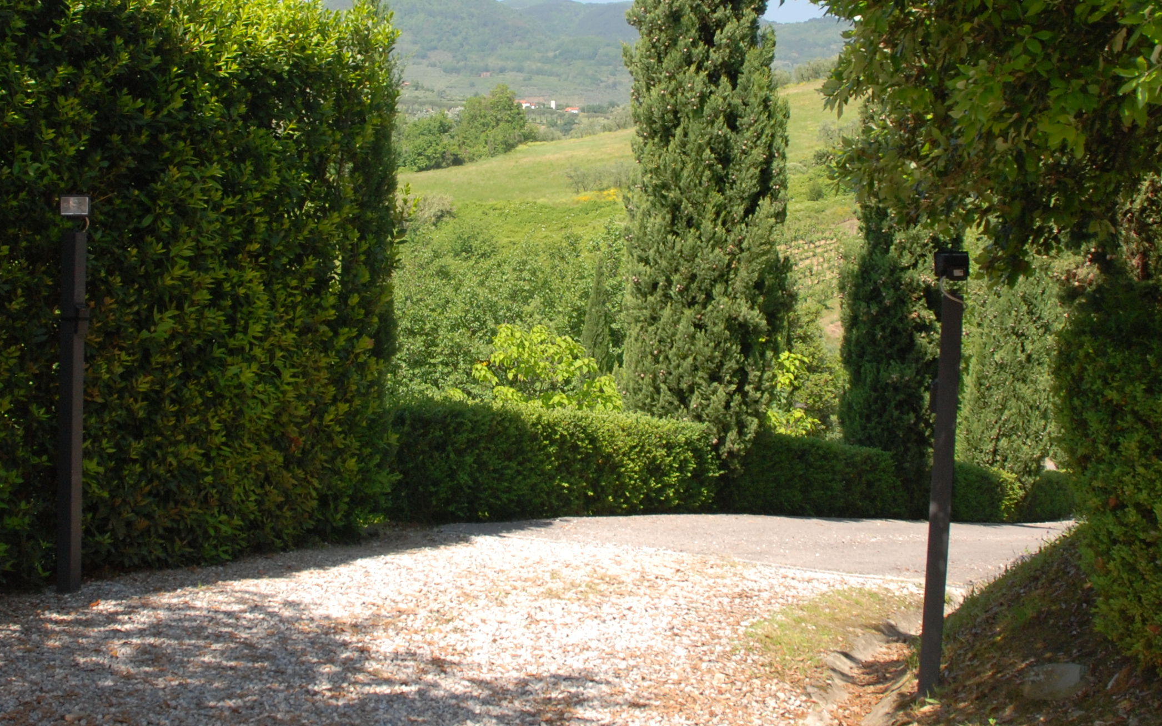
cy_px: 262
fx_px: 1615
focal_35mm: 51
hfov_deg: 39.5
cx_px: 502
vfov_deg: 25.2
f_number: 7.1
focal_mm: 18
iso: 200
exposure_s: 1/200
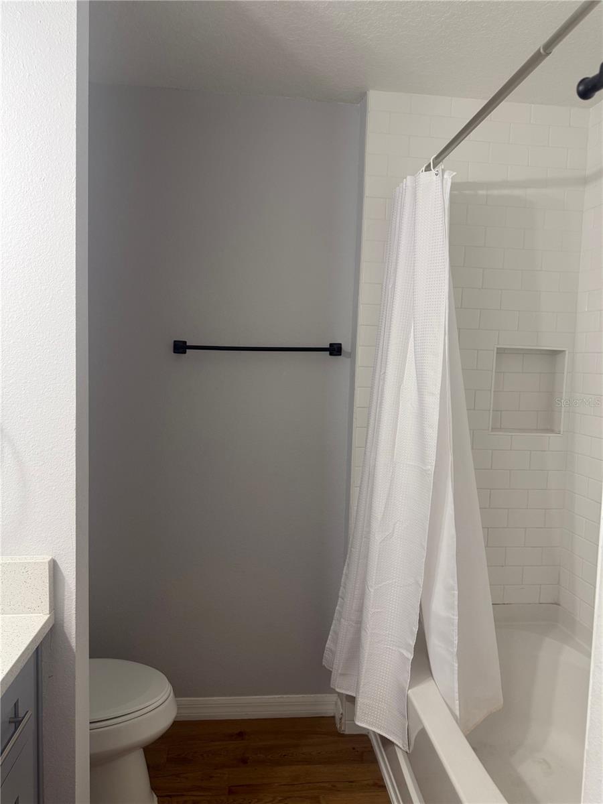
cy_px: 402
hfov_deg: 56.8
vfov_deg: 71.6
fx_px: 557
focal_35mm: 24
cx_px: 302
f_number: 1.78
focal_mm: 6.76
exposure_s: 1/60
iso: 125
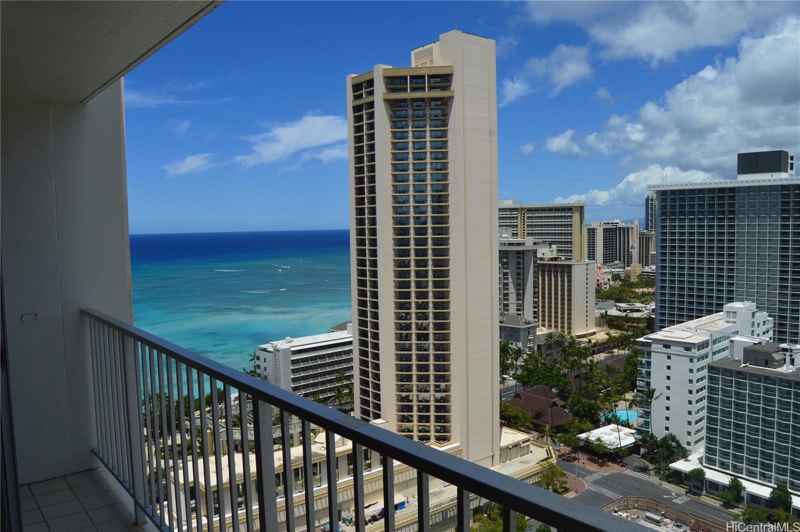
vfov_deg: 47.8
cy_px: 266
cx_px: 400
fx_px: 599
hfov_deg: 67.4
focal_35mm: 27
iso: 400
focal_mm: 18
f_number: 13
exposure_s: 1/640
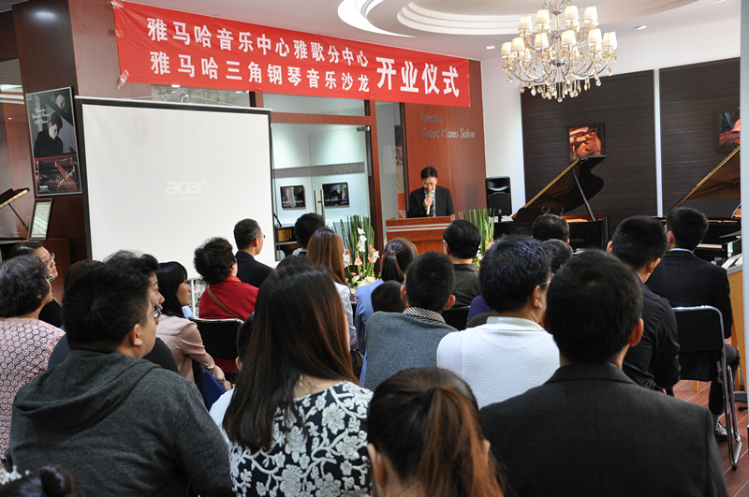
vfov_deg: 31.8
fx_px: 873
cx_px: 374
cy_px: 248
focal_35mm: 42
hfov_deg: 46.5
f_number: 4
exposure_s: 1/50
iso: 800
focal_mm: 28
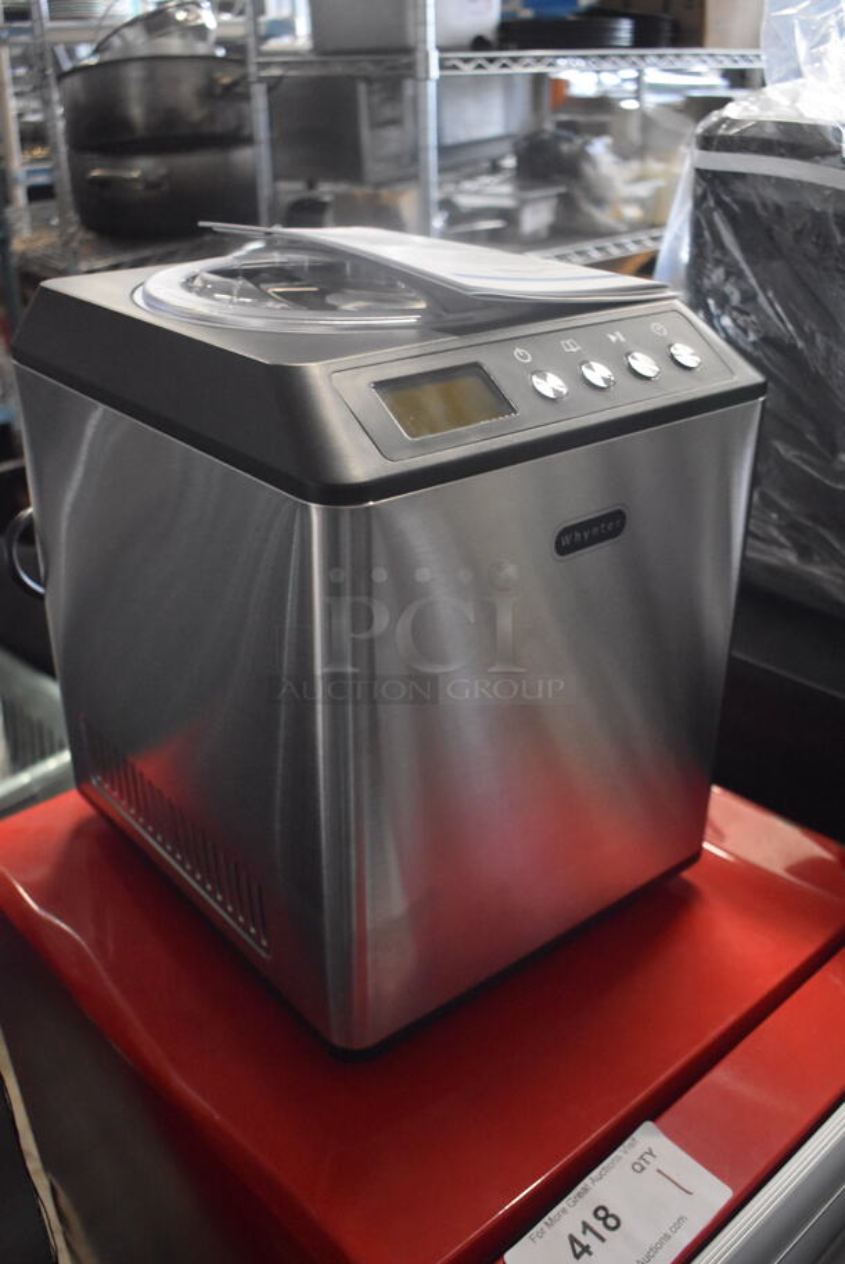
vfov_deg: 57.2
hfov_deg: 40.0
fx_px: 1160
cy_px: 632
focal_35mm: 33
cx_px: 422
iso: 5000
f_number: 3.8
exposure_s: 1/125
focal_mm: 22
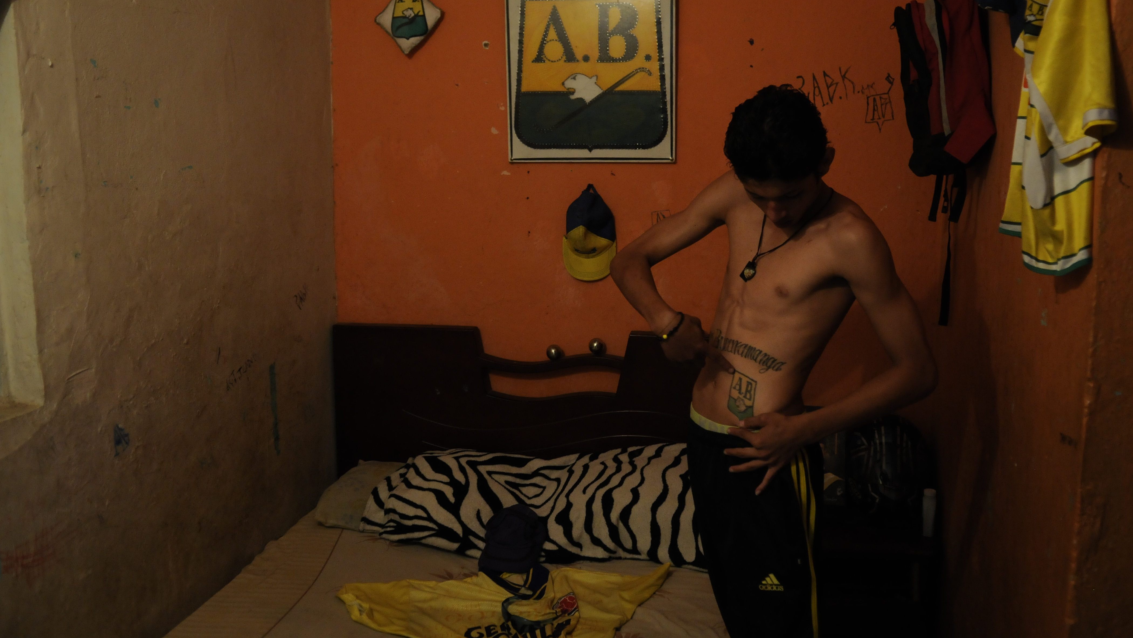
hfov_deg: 61.0
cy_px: 268
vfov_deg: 36.6
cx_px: 574
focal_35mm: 32
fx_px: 961
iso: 1000
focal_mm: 20
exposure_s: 1/60
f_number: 2.8
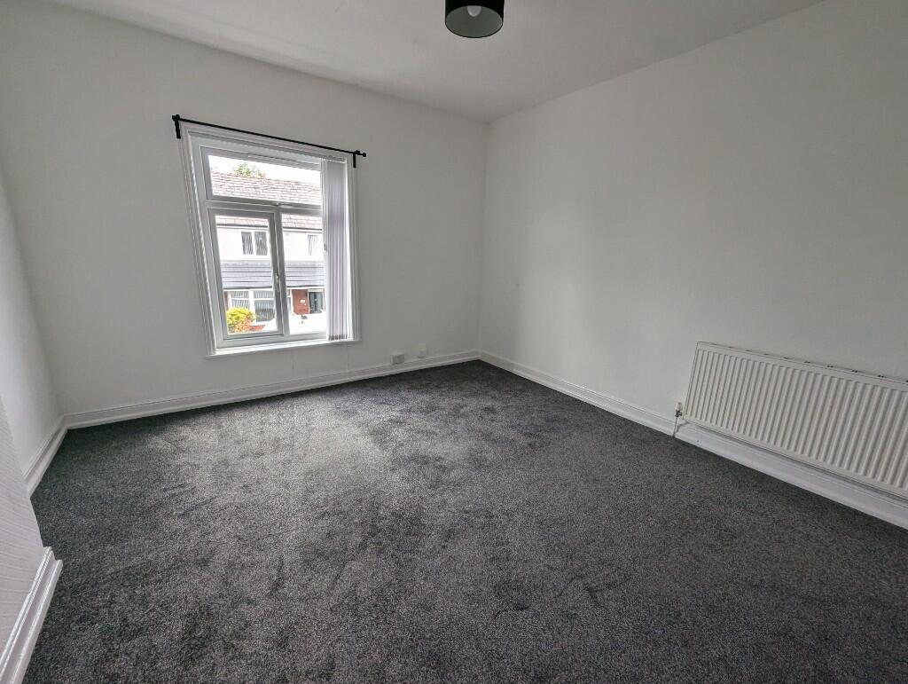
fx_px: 341
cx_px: 454
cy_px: 342
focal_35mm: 13
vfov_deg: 90.1
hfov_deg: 106.1
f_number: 2.2
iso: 49
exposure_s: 1/140
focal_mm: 1.95
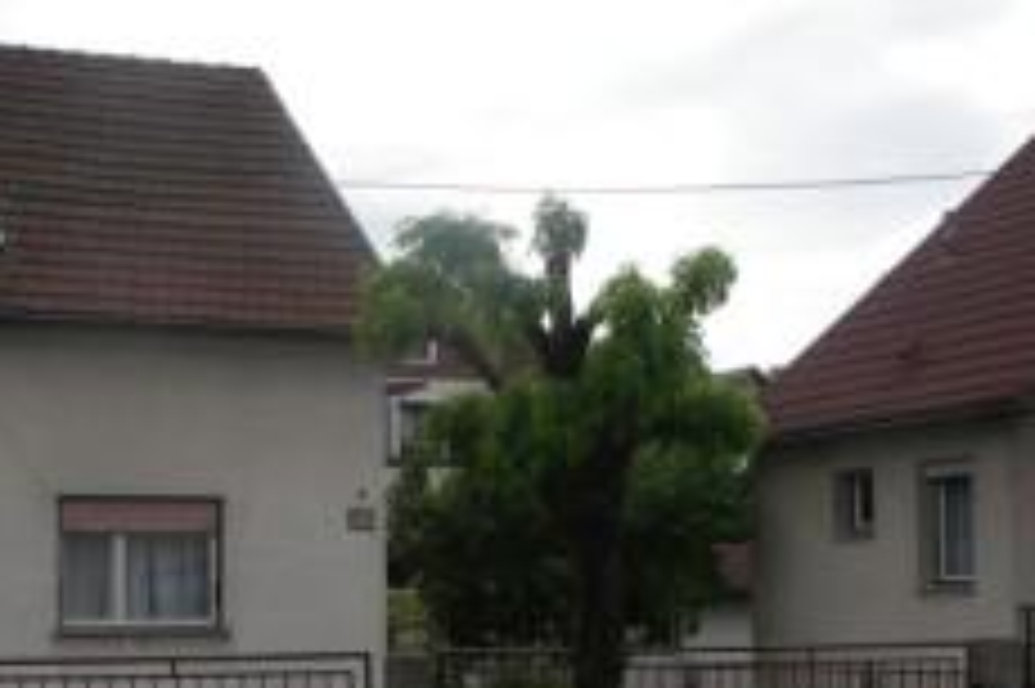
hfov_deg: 27.0
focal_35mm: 75
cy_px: 576
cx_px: 421
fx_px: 2155
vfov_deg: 18.0
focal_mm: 7.8
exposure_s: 1/125
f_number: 7.8
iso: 80
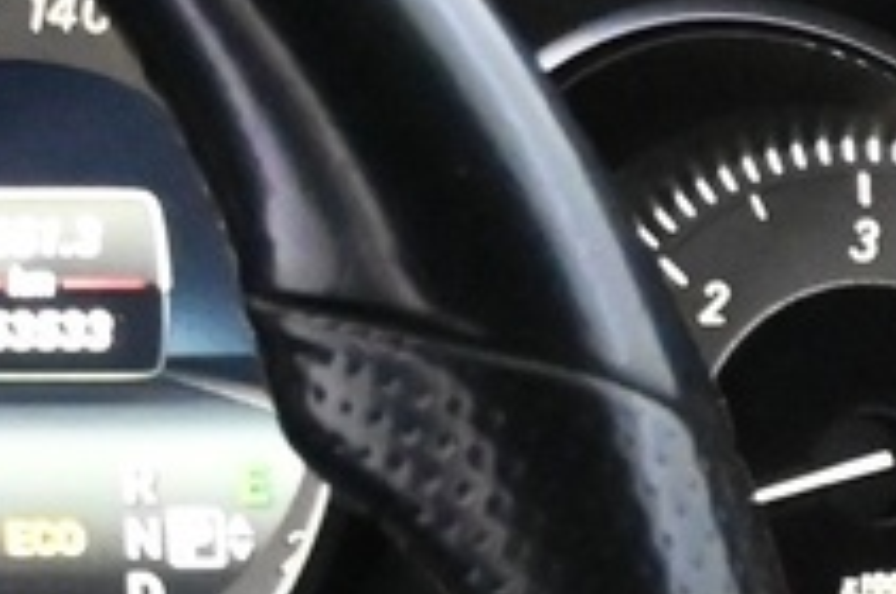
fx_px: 7027
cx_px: 2565
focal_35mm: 283
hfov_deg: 6.7
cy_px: 1600
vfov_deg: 4.7
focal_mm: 24.5
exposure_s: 1/40
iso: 5600
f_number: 4.2
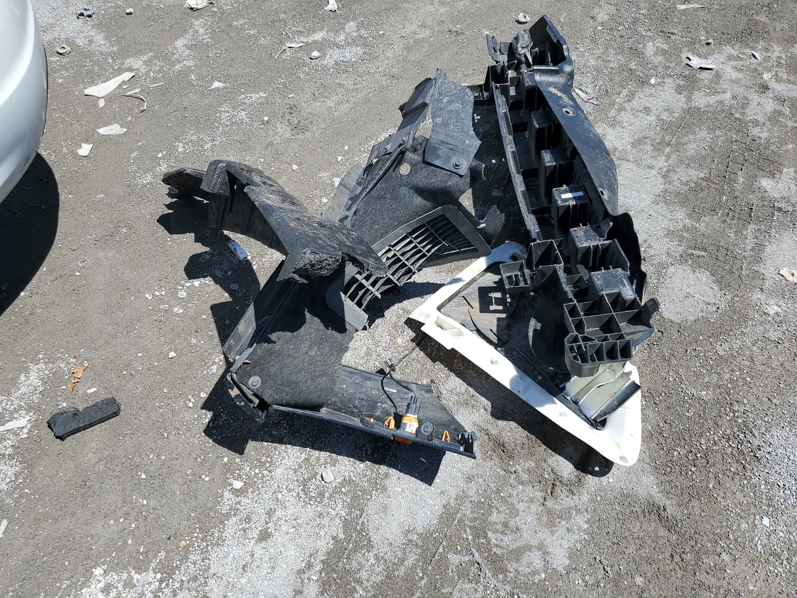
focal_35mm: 26
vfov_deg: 53.1
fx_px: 599
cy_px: 299
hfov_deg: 67.3
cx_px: 398
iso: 50
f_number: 1.5
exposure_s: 1/3333
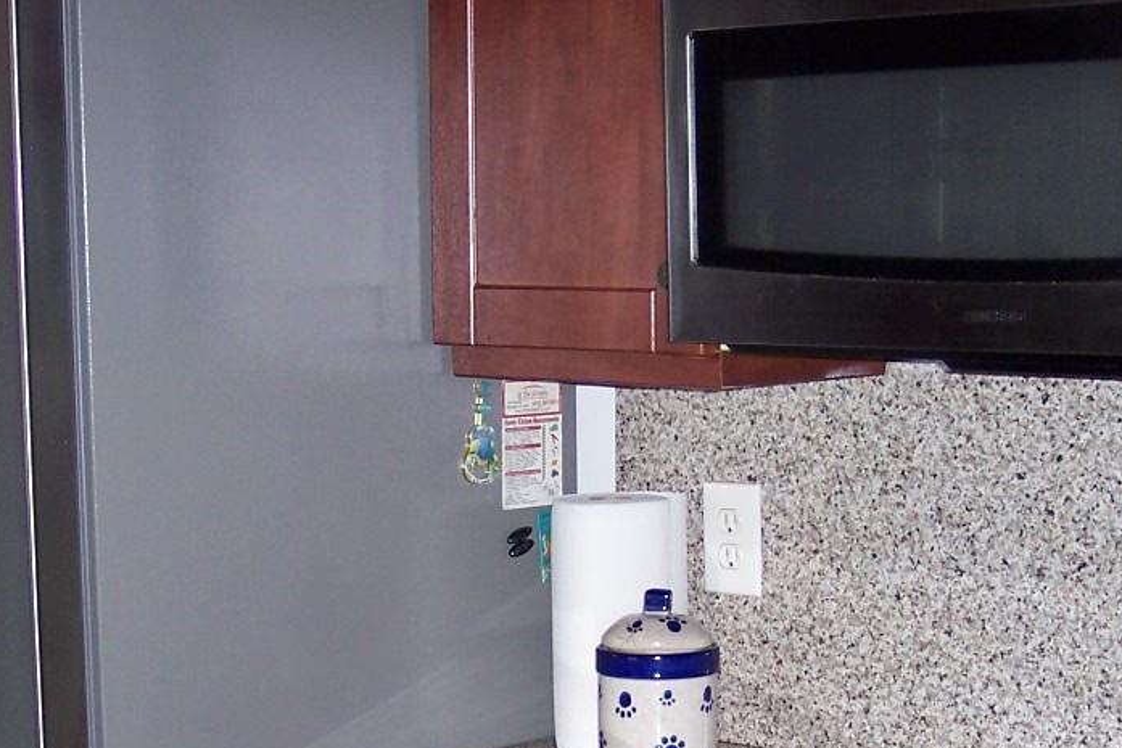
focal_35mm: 87
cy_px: 735
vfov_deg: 15.4
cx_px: 552
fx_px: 2712
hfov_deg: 23.4
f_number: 2.8
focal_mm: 8
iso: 100
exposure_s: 1/60
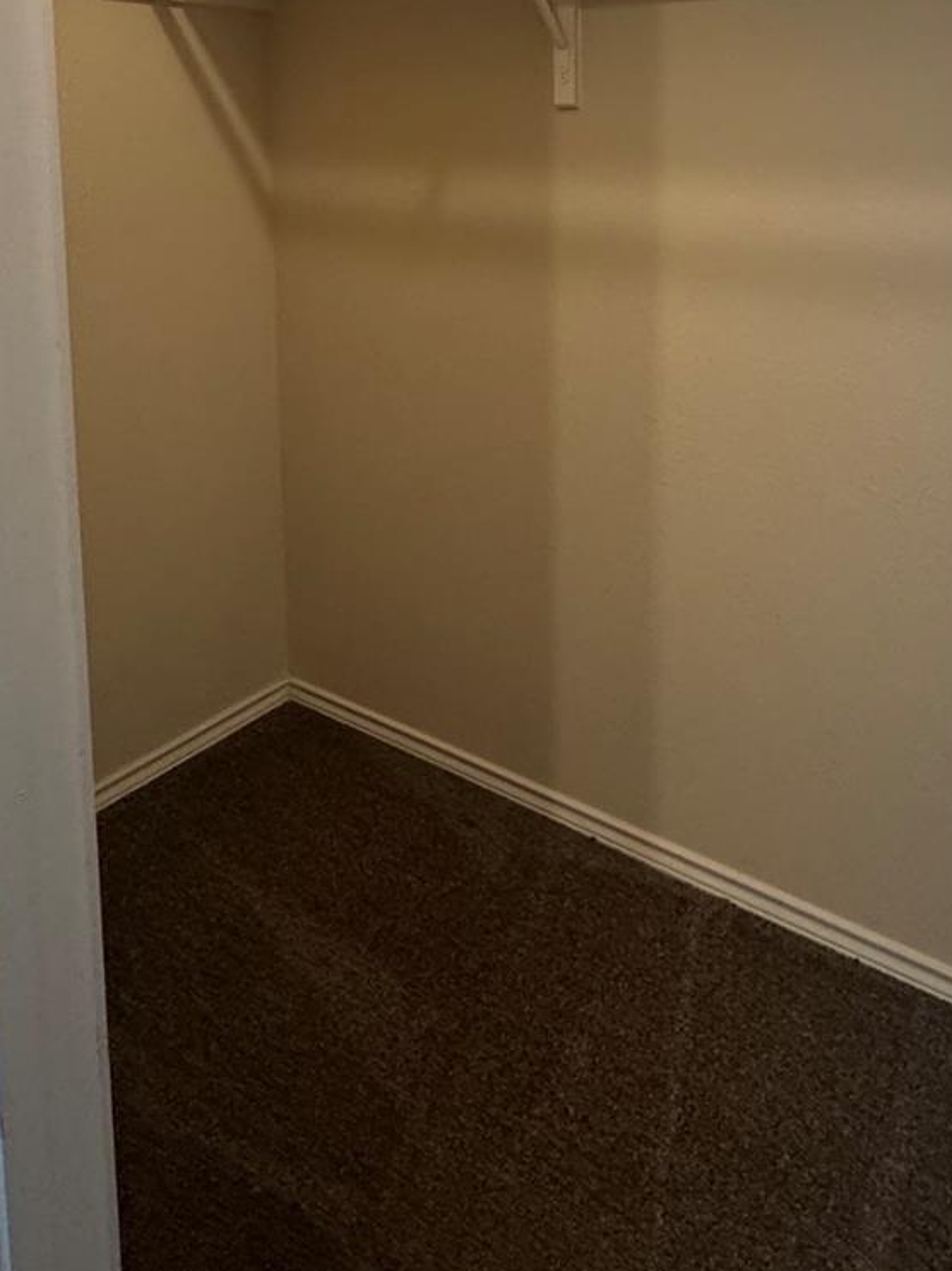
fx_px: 1064
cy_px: 228
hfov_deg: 48.1
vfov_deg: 56.5
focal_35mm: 29
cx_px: 534
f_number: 2.2
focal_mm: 2.22
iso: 500
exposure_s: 1/60
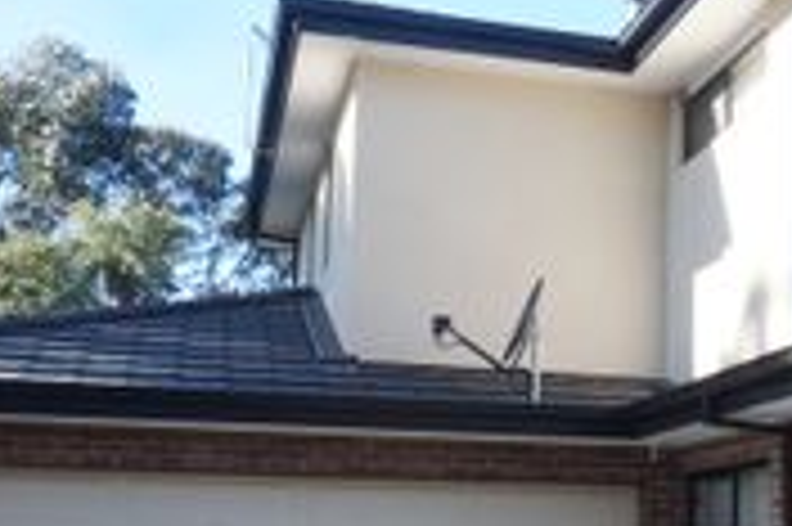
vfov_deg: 21.0
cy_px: 420
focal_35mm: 64
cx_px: 716
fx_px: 1407
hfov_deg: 30.1
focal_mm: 16
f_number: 20
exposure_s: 1/15
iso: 200
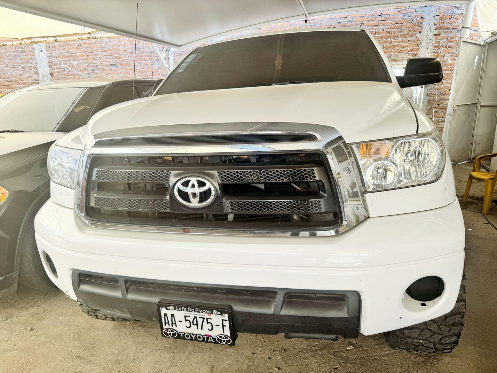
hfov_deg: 71.6
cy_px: 186
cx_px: 248
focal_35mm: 24
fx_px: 345
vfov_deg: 56.8
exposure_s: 1/598
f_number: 1.78
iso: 80
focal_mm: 6.76
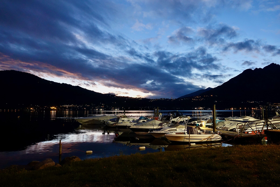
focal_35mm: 24
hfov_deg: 73.7
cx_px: 140
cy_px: 94
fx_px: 187
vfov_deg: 53.1
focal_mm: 8.8
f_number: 2.4
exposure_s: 1/8
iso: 800
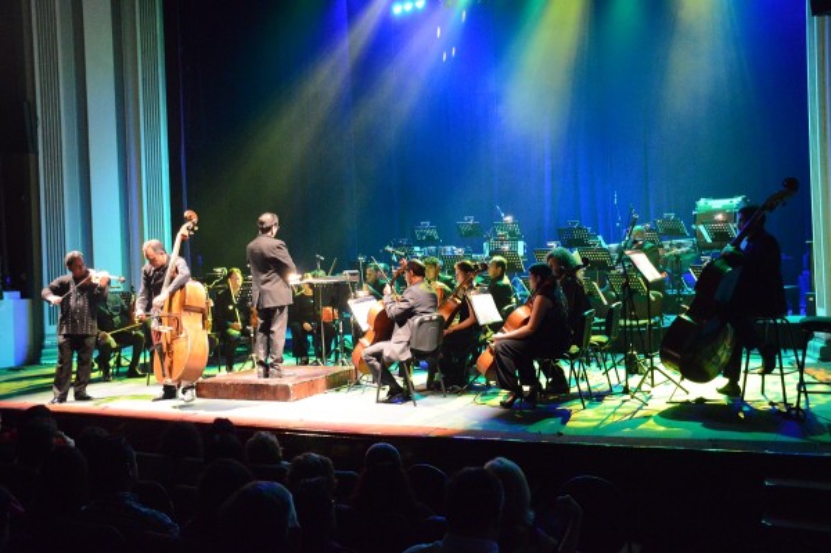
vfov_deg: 36.8
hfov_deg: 53.2
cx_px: 416
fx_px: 830
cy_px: 276
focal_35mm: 36
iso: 6400
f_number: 3.8
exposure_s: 1/50
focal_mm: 24
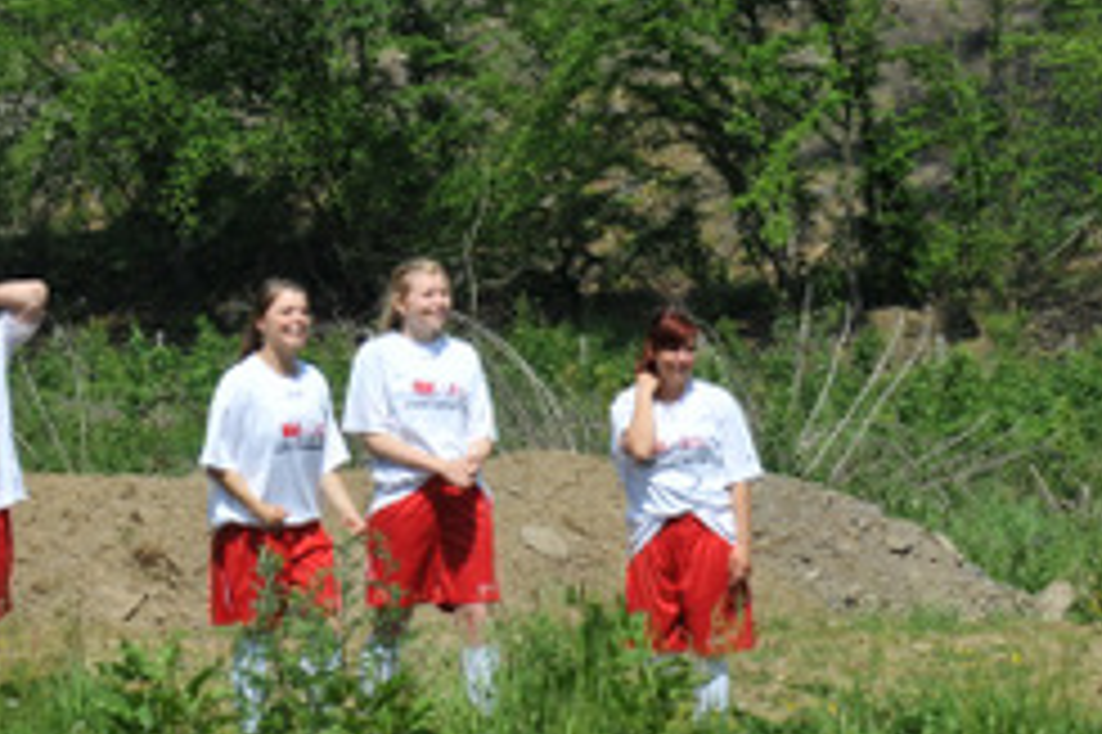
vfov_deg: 4.5
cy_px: 365
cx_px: 148
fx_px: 9360
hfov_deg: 6.7
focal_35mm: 306
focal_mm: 100
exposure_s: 1/640
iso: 200
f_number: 8
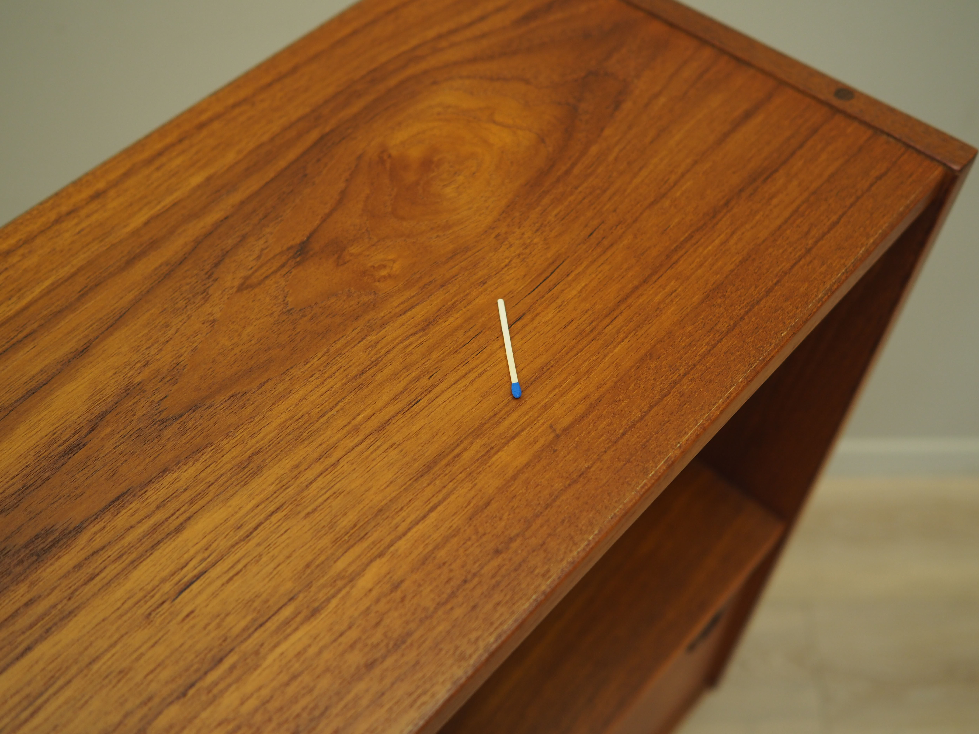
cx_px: 490
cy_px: 367
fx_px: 962
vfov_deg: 41.8
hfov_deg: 54.0
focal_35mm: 34
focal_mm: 17
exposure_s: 1/40
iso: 250
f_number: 2.2
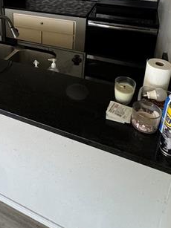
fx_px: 231
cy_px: 25
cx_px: 31
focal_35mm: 35
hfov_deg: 38.9
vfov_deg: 47.6
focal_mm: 2.22
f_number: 2.2
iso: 400
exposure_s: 1/60
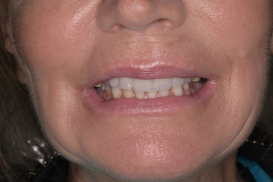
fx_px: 797
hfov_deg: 19.4
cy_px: 91
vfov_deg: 13.1
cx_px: 136
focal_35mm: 105
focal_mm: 105
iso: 200
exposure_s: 1/60
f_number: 36
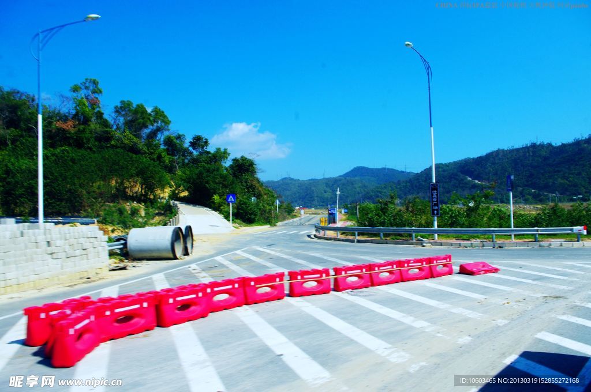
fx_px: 443
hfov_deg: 67.4
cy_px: 196
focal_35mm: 27
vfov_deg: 47.8
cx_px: 296
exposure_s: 1/250
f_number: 11
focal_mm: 18
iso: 200
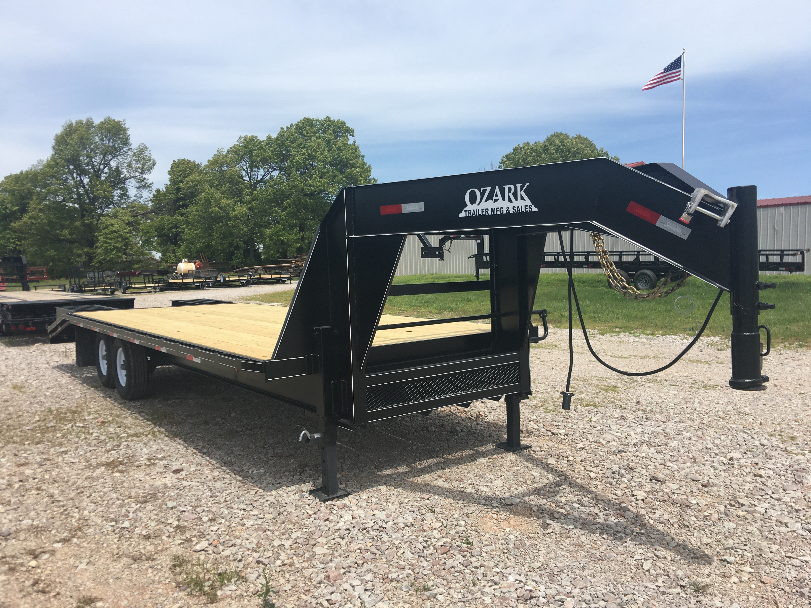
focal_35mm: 29
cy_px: 304
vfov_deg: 48.2
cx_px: 406
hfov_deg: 61.7
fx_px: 679
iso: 25
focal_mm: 4.15
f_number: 2.2
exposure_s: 1/1508
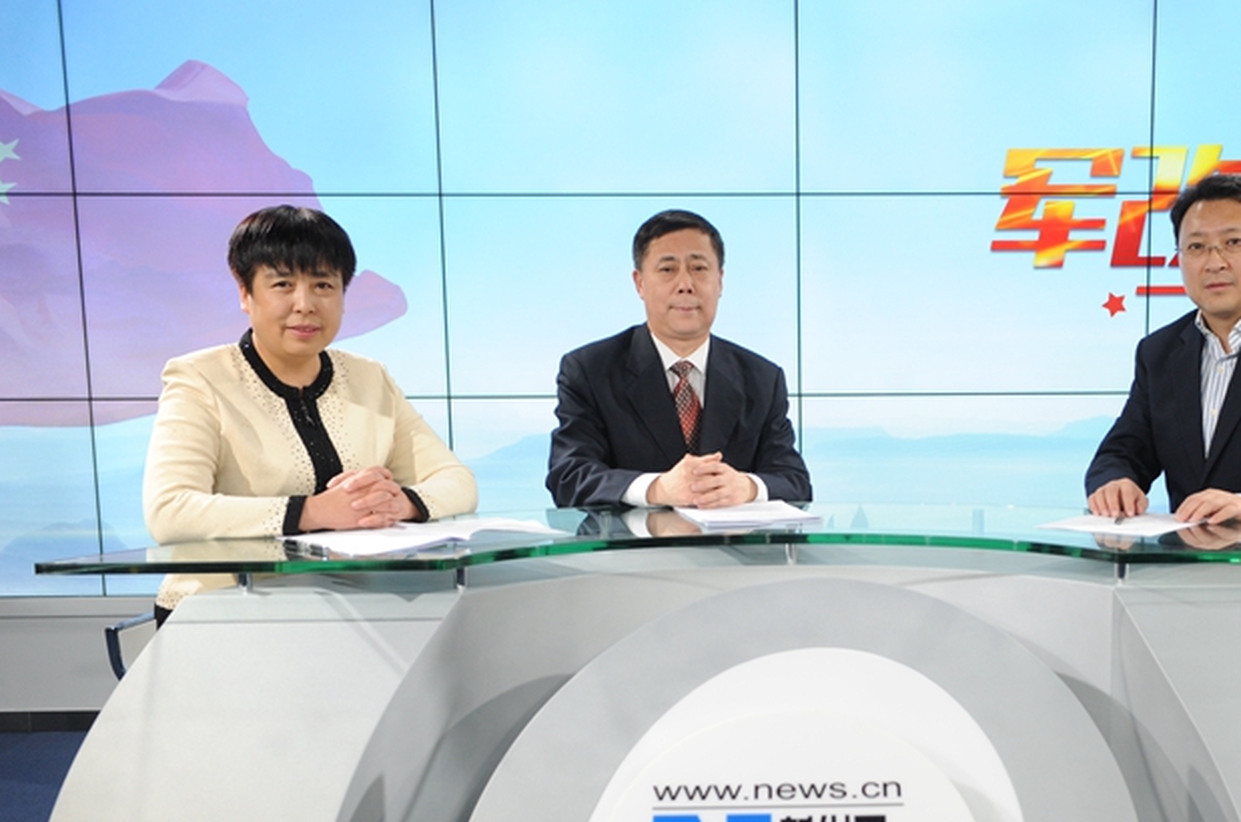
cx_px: 774
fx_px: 1514
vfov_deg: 30.3
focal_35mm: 44
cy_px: 497
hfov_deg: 44.2
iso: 1250
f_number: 3.2
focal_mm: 35
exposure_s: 1/640
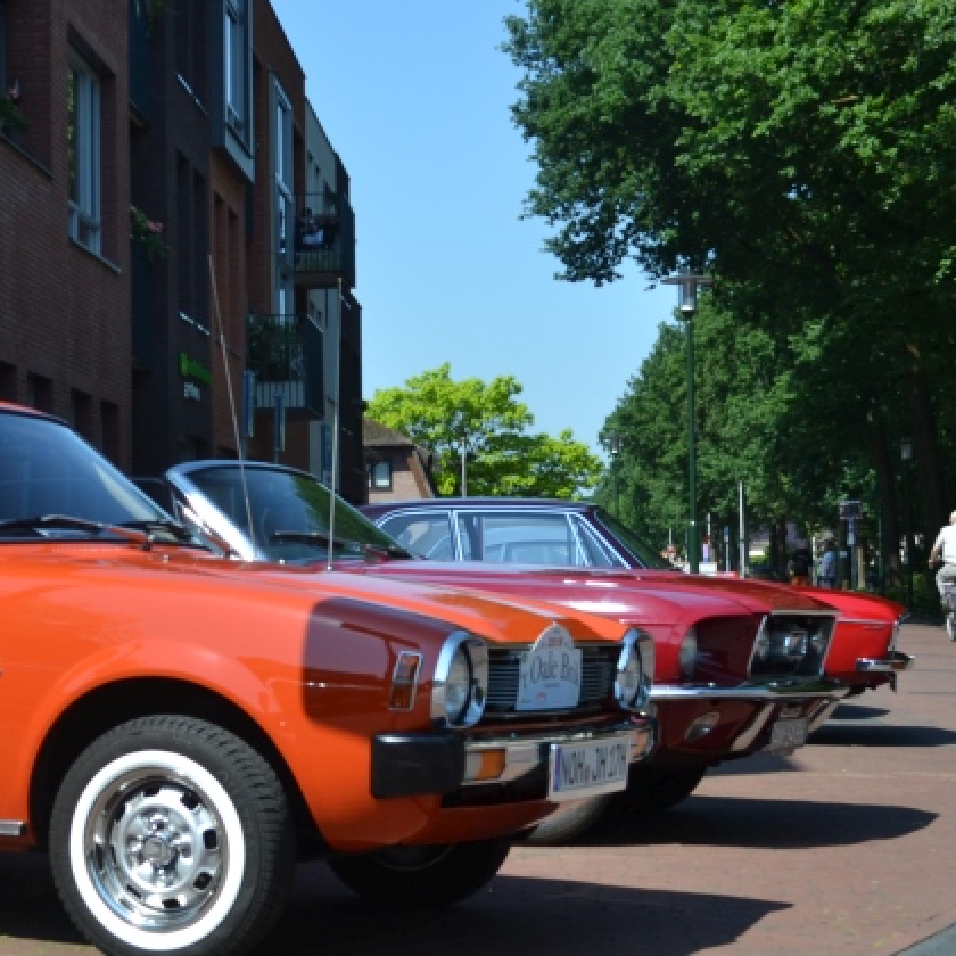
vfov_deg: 21.9
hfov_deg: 21.5
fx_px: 2468
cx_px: 132
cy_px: 468
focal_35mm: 79
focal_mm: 26
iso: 100
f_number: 7.1
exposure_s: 1/200
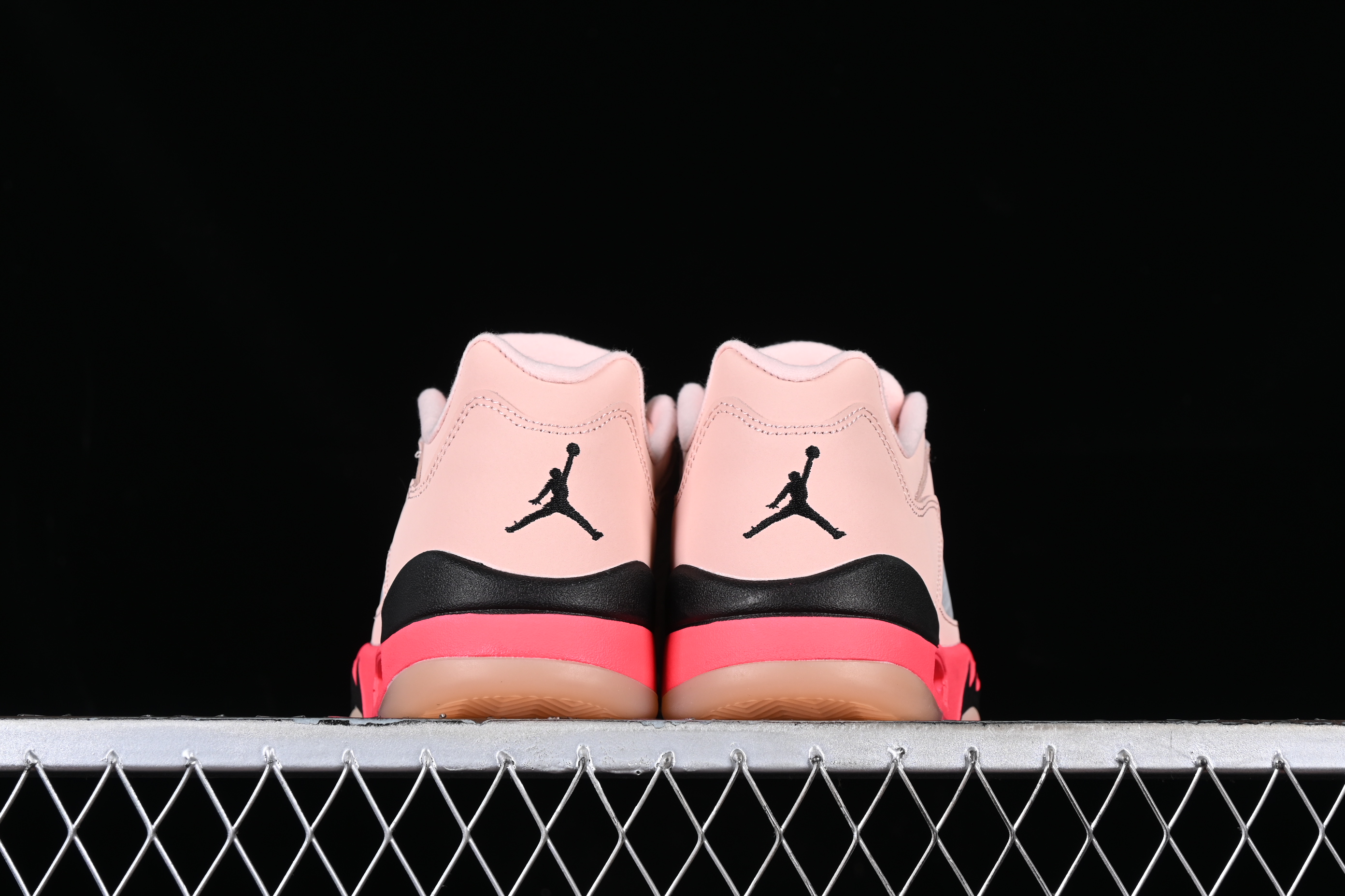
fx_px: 2802
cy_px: 448
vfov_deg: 18.2
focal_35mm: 75
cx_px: 672
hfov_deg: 27.0
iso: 160
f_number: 7.1
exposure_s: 1/80
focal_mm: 50
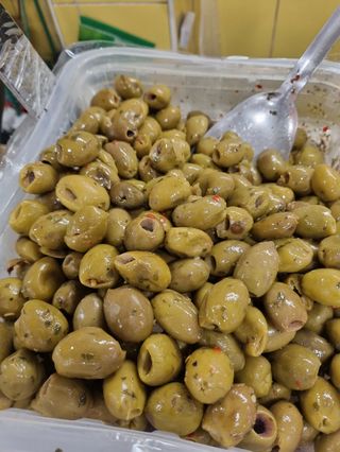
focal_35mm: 26
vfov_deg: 67.3
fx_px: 340
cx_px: 170
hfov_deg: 53.1
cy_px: 226
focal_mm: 5.4
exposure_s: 1/100
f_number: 1.8
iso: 250
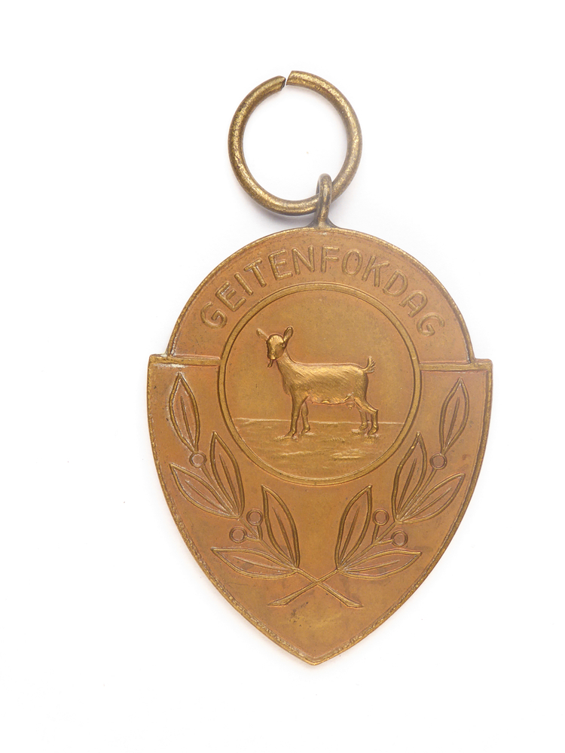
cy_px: 376
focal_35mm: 79
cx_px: 282
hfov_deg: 18.7
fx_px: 1719
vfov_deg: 24.7
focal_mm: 14.1
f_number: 8
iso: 100
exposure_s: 1/10
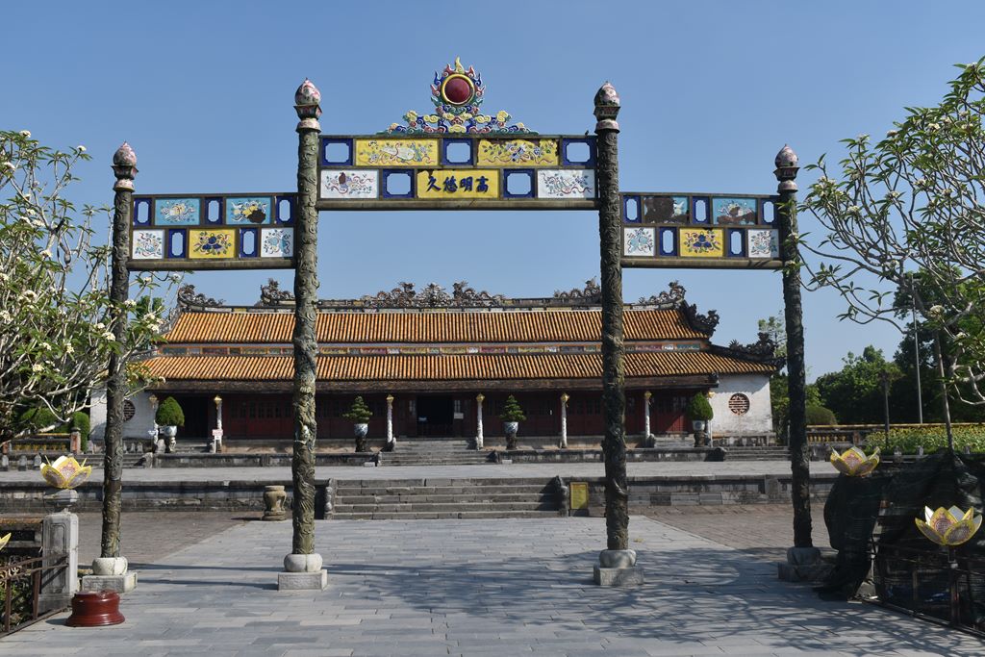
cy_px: 328
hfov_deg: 47.9
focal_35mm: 40
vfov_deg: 33.0
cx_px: 492
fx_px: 1108
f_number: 7.1
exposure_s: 1/400
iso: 100
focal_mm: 27
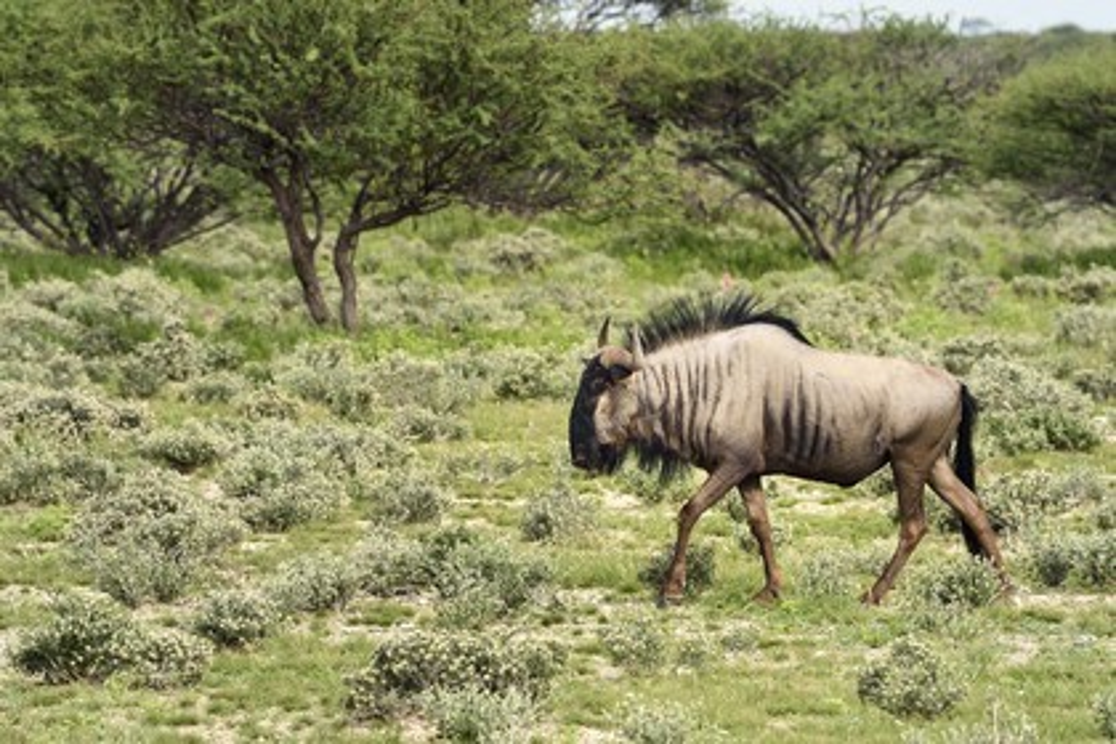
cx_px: 558
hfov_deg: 7.4
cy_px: 372
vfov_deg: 4.9
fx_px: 8679
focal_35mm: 280
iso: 400
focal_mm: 280
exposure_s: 1/800
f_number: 9
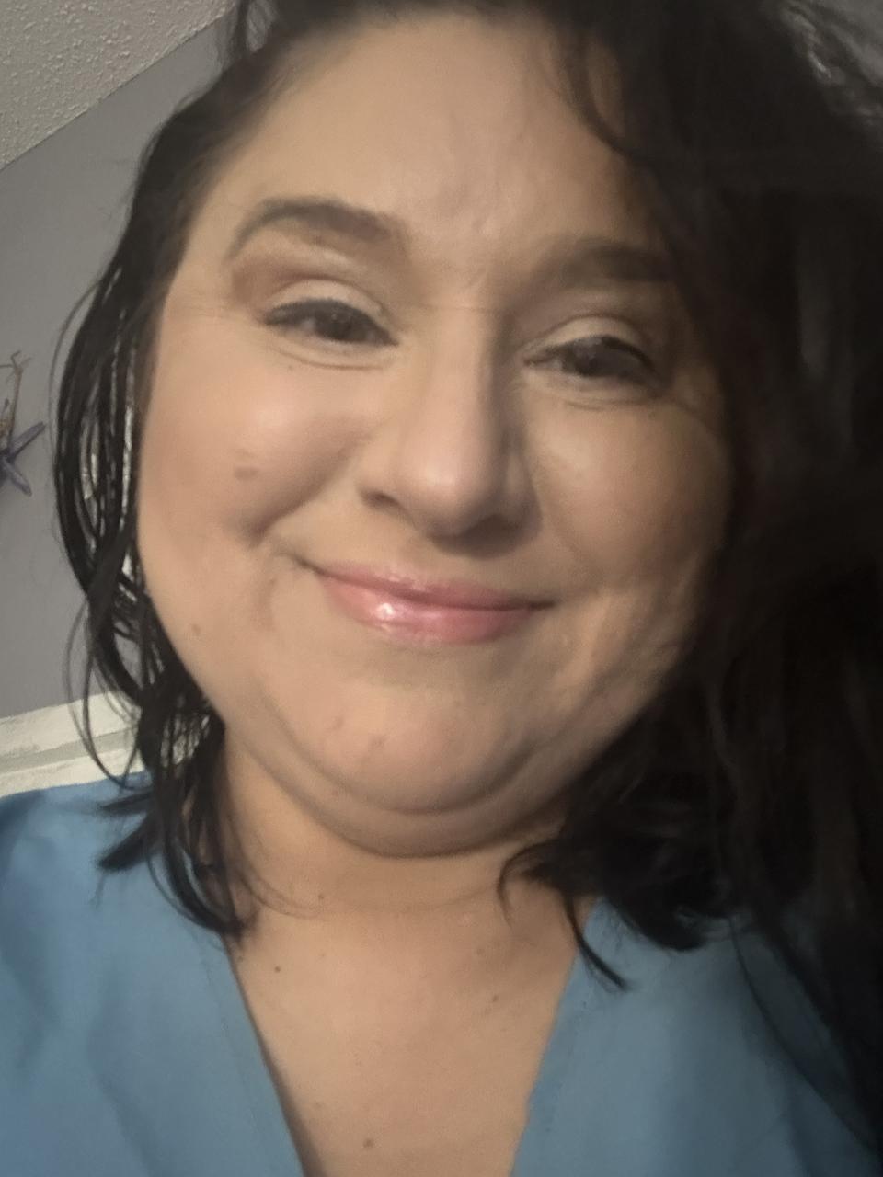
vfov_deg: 60.0
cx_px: 442
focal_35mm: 30
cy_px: 588
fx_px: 1020
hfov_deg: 46.8
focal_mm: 2.69
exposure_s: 1/15
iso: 640
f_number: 1.9
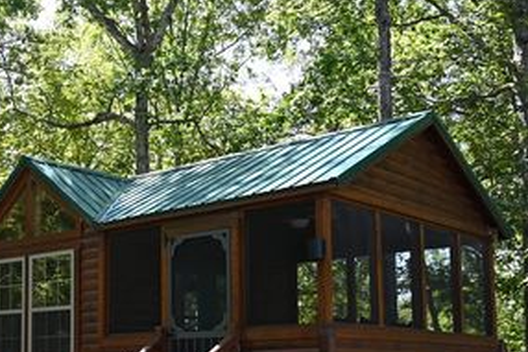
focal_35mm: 57
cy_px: 273
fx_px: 835
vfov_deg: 23.6
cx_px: 109
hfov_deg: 34.1
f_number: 4
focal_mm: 32.5
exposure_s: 1/250
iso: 200
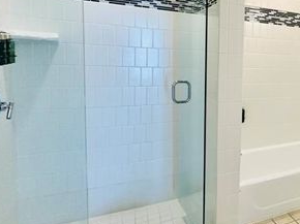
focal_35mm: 34
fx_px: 294
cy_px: 81
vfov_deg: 41.4
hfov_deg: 40.3
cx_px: 350
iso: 250
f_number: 2.2
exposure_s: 1/120
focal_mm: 2.22
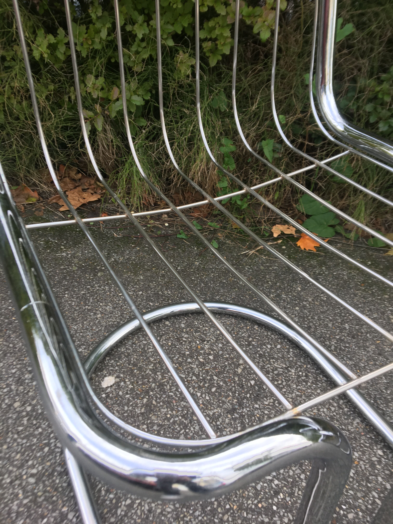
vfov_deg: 61.7
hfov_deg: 48.2
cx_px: 196
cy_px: 262
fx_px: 439
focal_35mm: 29
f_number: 2.2
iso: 25
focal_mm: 4.15
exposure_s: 1/112
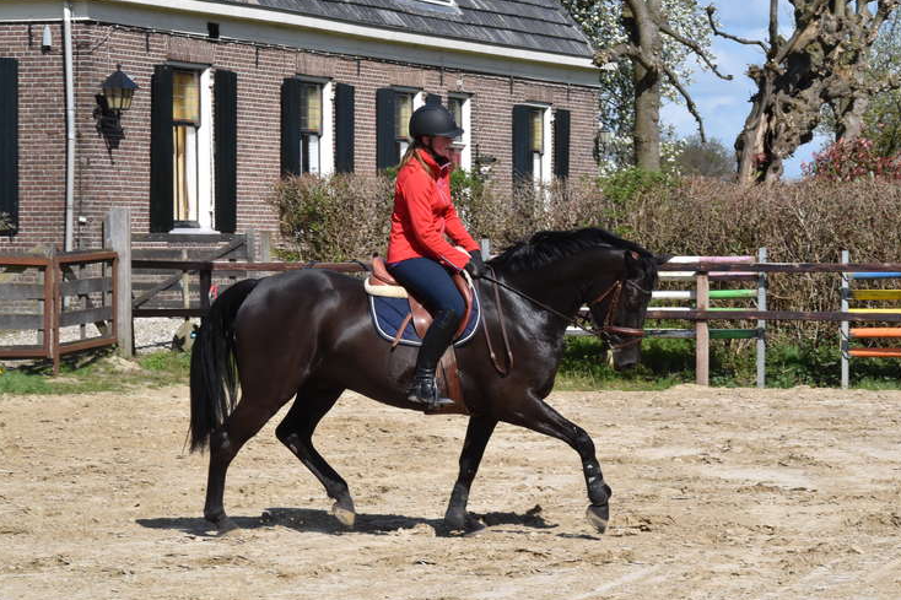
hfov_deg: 15.3
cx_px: 485
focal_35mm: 134
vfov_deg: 10.2
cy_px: 322
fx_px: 3353
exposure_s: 1/640
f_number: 18
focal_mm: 82
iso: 1000
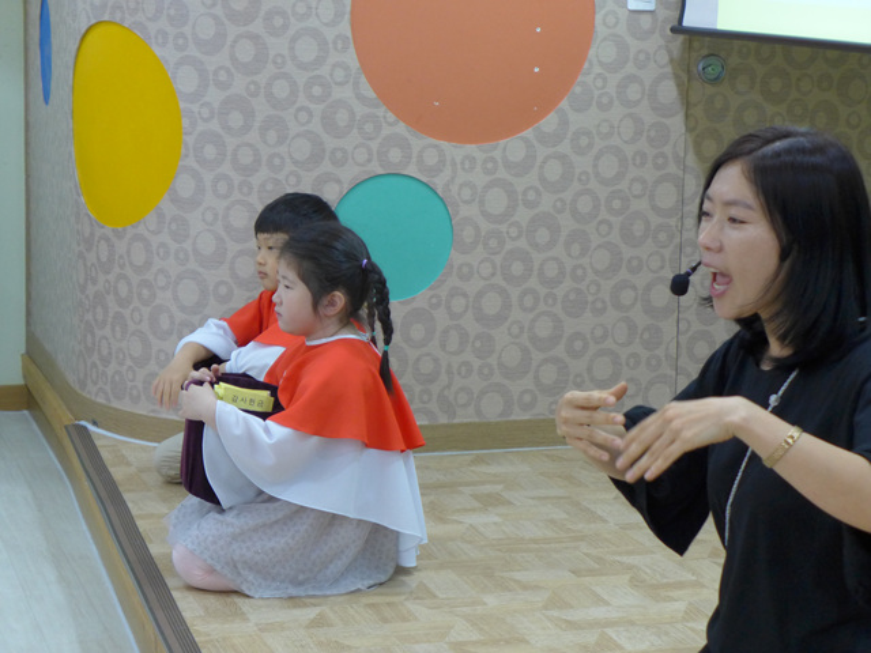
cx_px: 436
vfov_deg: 16.4
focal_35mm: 90
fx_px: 2265
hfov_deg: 21.8
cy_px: 326
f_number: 2.3
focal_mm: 17.7
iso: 400
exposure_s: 1/125
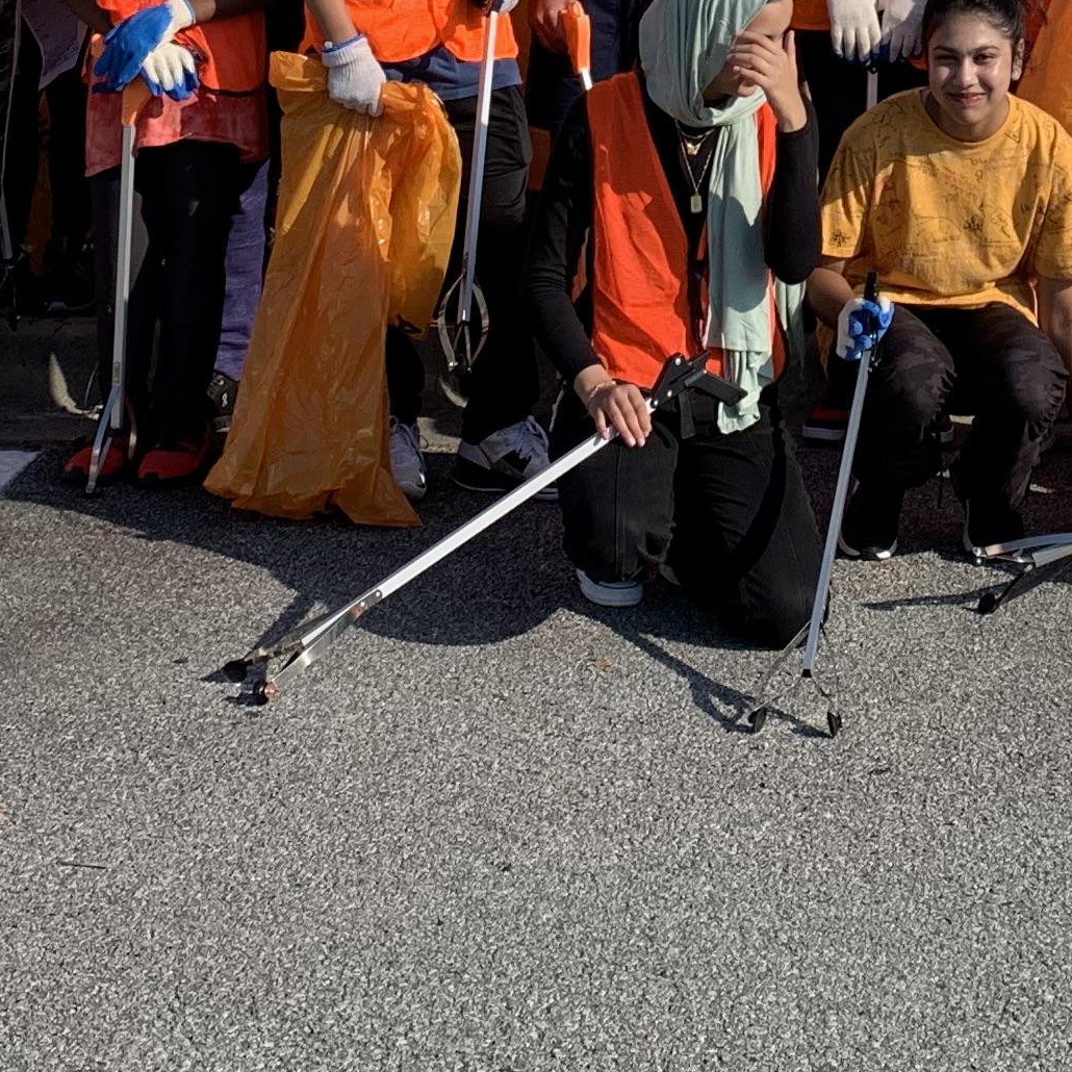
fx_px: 3153
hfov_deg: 18.8
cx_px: 1071
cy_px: -493
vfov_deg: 17.5
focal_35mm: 90
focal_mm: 4.25
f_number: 1.8
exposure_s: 1/1953
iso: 25
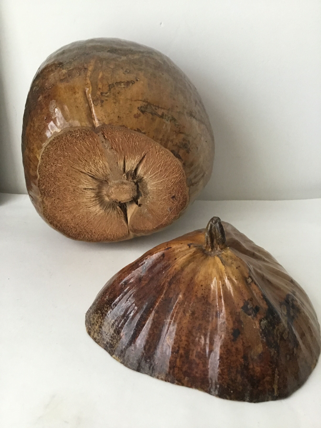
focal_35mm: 31
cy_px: 214
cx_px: 160
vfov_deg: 58.4
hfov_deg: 45.4
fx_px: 383
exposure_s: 1/33
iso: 250
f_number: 2.4
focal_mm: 3.3
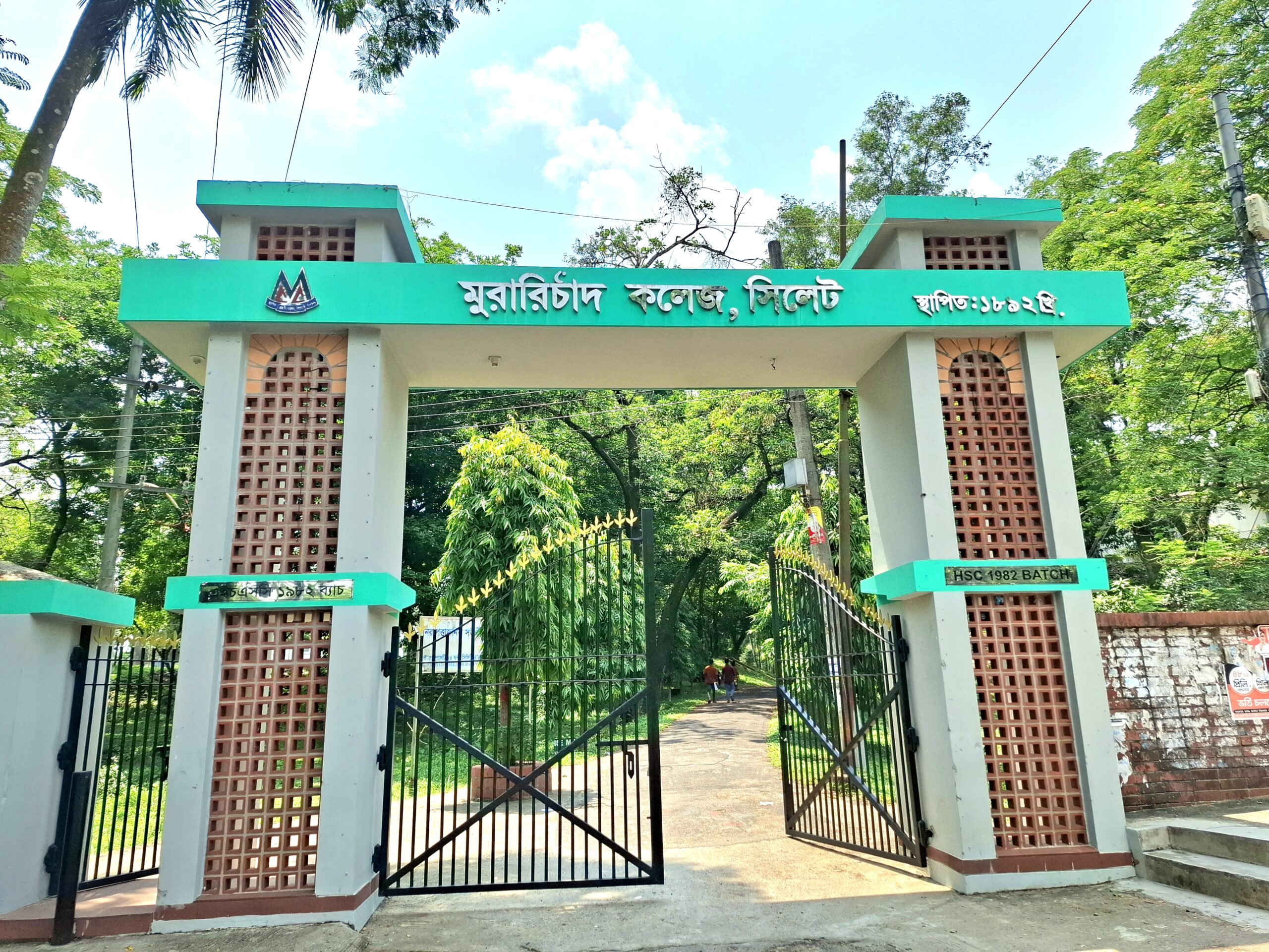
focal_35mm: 23
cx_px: 634
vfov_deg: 58.9
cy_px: 476
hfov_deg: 73.9
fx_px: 843
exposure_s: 1/2000
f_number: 1.8
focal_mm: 5.54
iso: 50
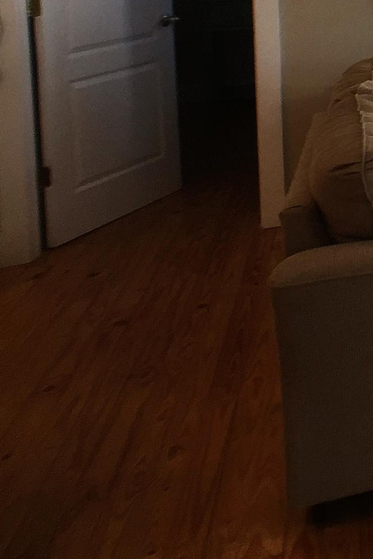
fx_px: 1399
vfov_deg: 21.6
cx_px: 828
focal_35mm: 90
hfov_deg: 12.6
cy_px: -29
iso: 40
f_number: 2.2
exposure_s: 1/60
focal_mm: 4.15
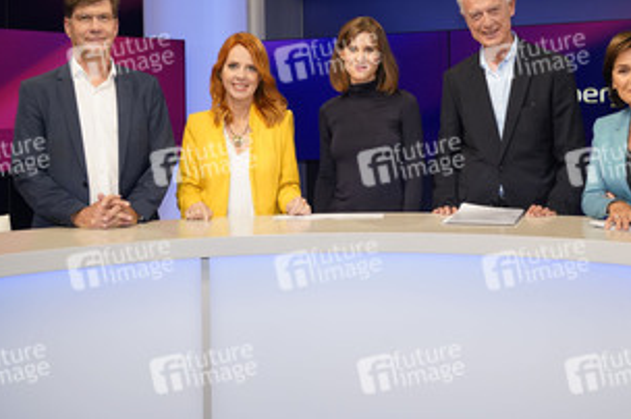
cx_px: 356
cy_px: 110
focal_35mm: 49
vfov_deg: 27.1
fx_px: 858
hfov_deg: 40.3
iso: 2000
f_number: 5.6
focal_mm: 33
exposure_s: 1/125
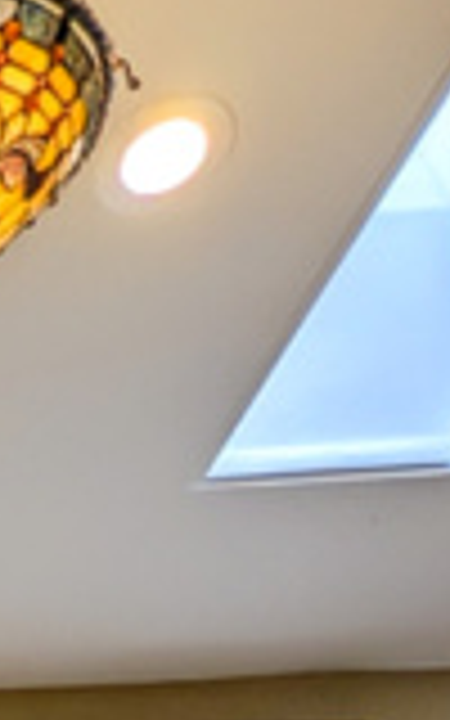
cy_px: 1089
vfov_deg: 25.2
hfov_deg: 16.2
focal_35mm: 61
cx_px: -464
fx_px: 1197
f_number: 1.95
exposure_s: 1/120
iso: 70
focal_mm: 2.23
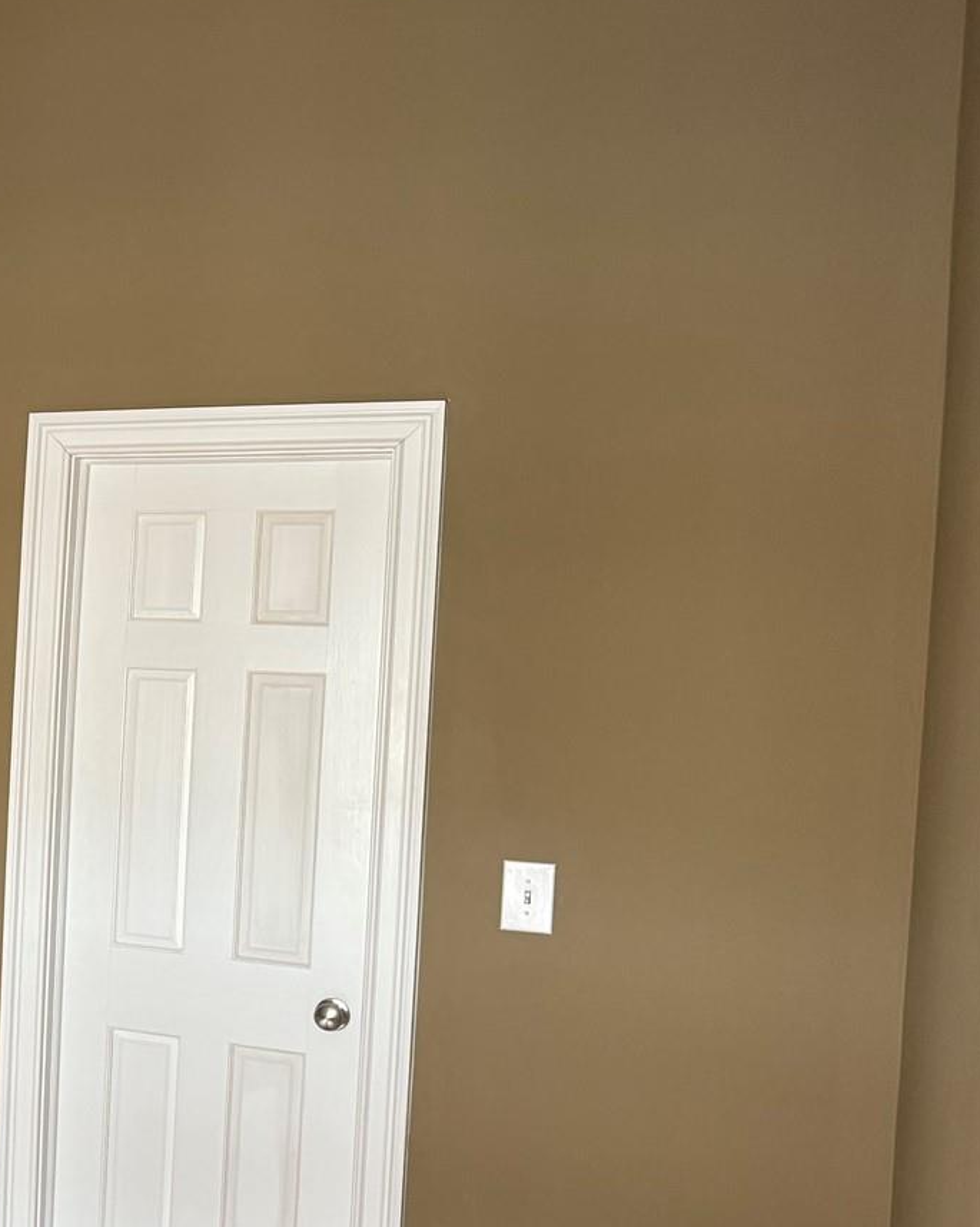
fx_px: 2031
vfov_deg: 33.5
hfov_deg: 22.4
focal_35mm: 56
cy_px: 713
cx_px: -476
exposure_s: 1/72
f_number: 1.78
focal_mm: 6.76
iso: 200
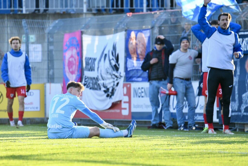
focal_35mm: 400
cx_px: 124
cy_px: 83
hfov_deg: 5.2
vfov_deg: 3.4
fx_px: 2756
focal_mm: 400
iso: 4000
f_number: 7.1
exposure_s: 1/1600
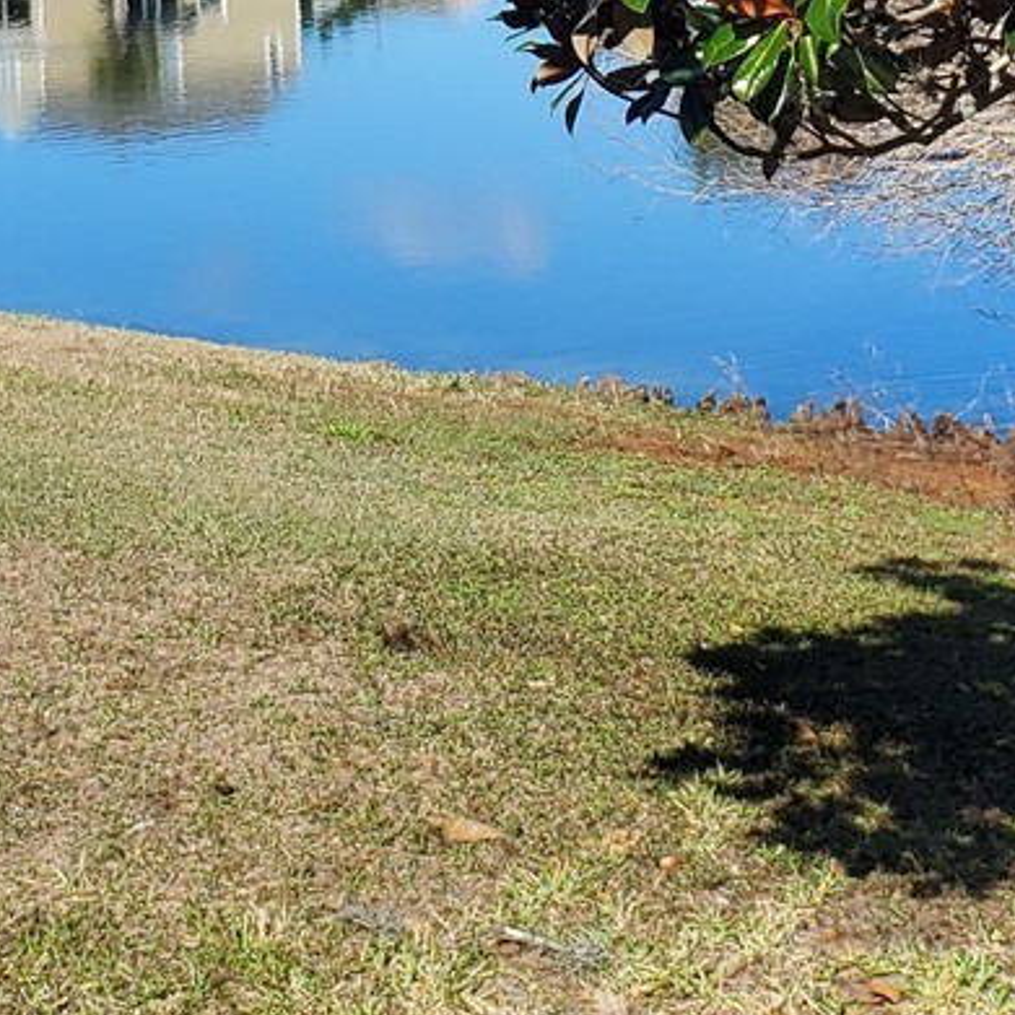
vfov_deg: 16.8
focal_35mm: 94
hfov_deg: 18.4
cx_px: 353
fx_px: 3118
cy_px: -501
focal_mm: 4.3
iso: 50
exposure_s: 1/1617
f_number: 2.4
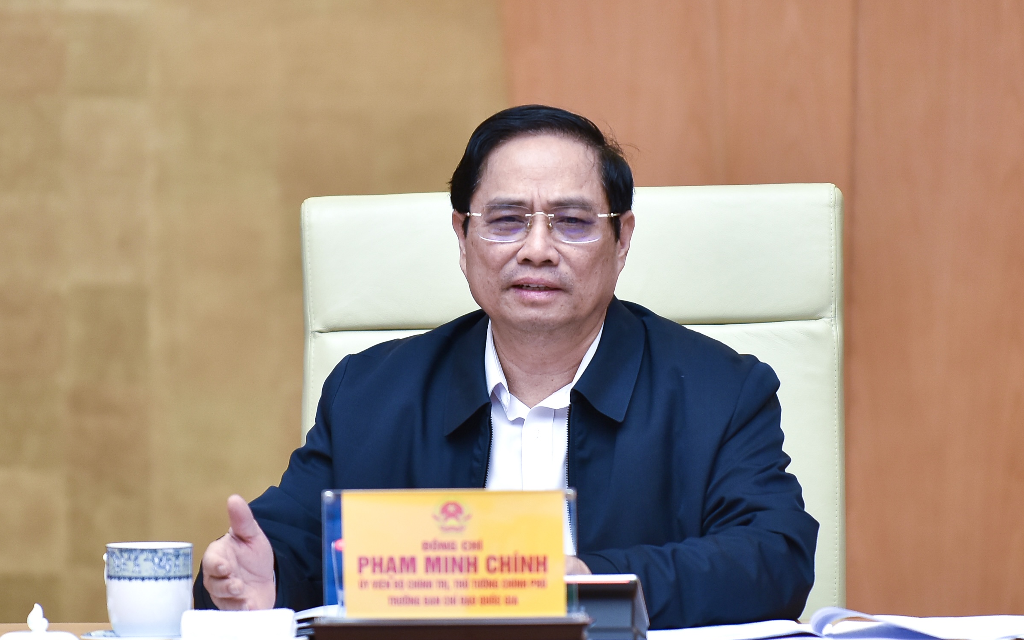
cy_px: 321
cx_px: 514
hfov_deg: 10.2
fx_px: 5721
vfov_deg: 6.4
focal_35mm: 205
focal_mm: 200
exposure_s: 1/250
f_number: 2.8
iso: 640
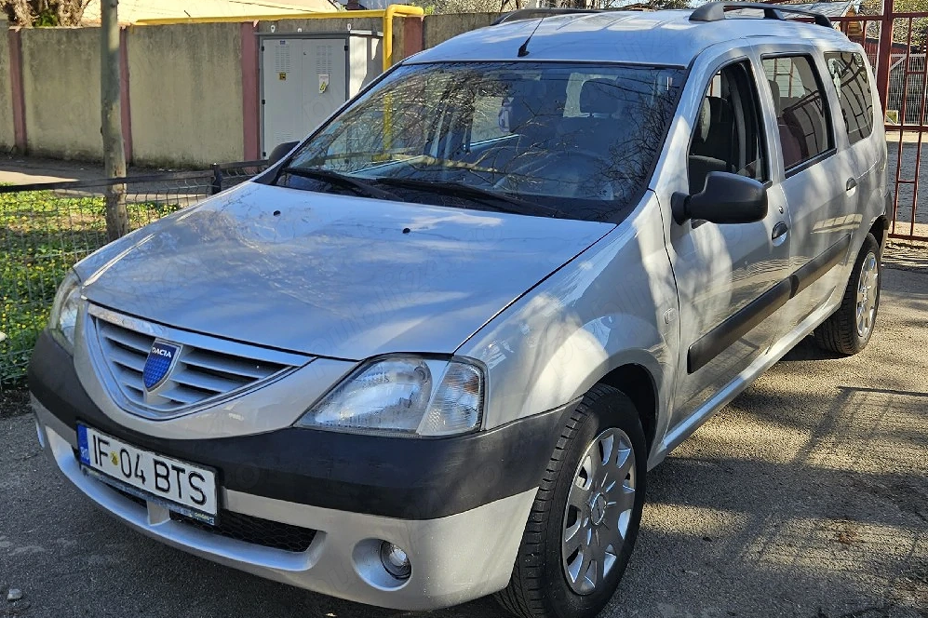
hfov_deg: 73.8
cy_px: 300
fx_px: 618
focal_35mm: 24
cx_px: 464
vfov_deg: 53.1
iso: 25
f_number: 1.8
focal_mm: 5.4
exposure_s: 1/769
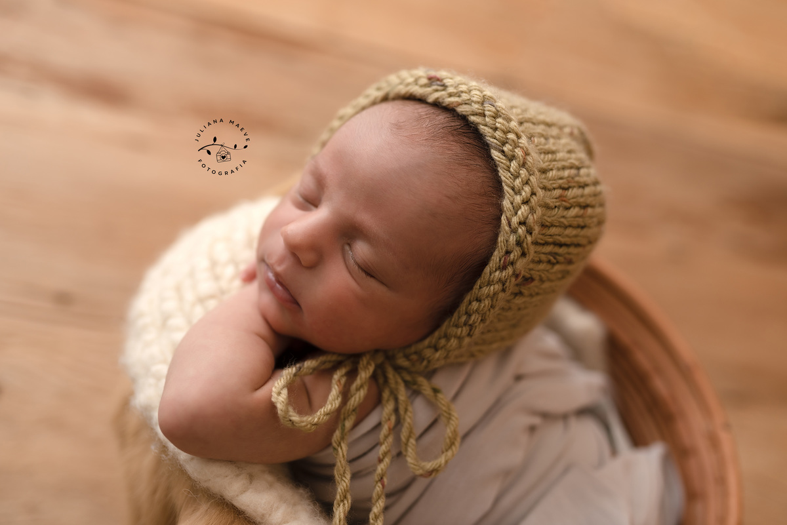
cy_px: 262
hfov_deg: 54.4
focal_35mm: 35
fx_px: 765
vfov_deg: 37.9
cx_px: 394
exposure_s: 1/160
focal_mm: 35
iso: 100
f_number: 2.5
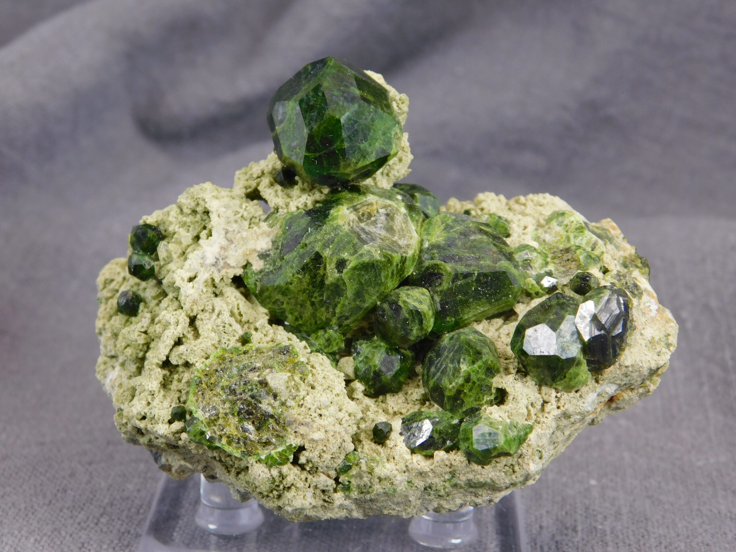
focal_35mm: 66
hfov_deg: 29.4
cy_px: 276
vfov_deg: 22.3
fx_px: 1403
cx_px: 368
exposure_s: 1/100
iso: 125
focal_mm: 11.7
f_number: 4.2
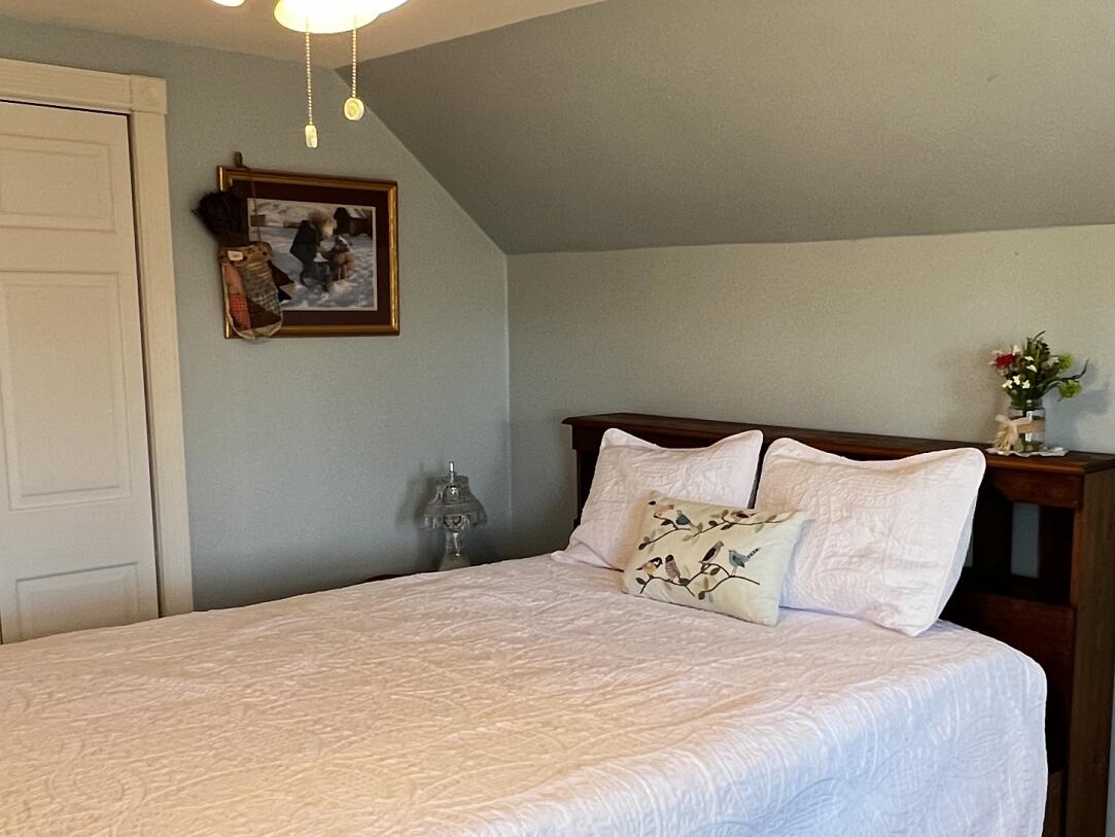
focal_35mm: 36
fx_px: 1160
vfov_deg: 39.5
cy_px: 510
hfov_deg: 50.9
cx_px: 680
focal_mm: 1.57
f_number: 1.8
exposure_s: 1/60
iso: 160
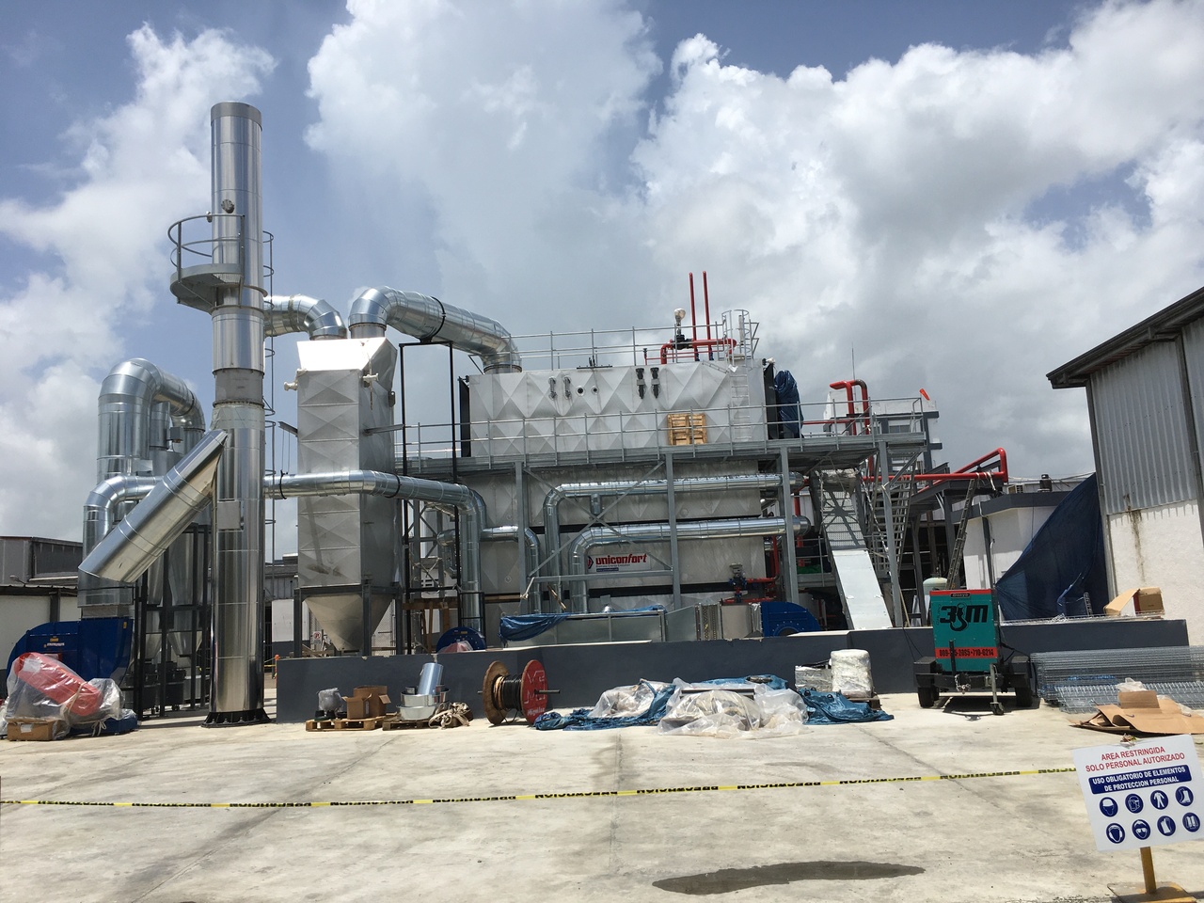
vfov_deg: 48.2
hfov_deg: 61.7
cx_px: 602
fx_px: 1009
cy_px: 452
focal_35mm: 29
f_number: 2.2
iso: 25
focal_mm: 4.15
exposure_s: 1/3077
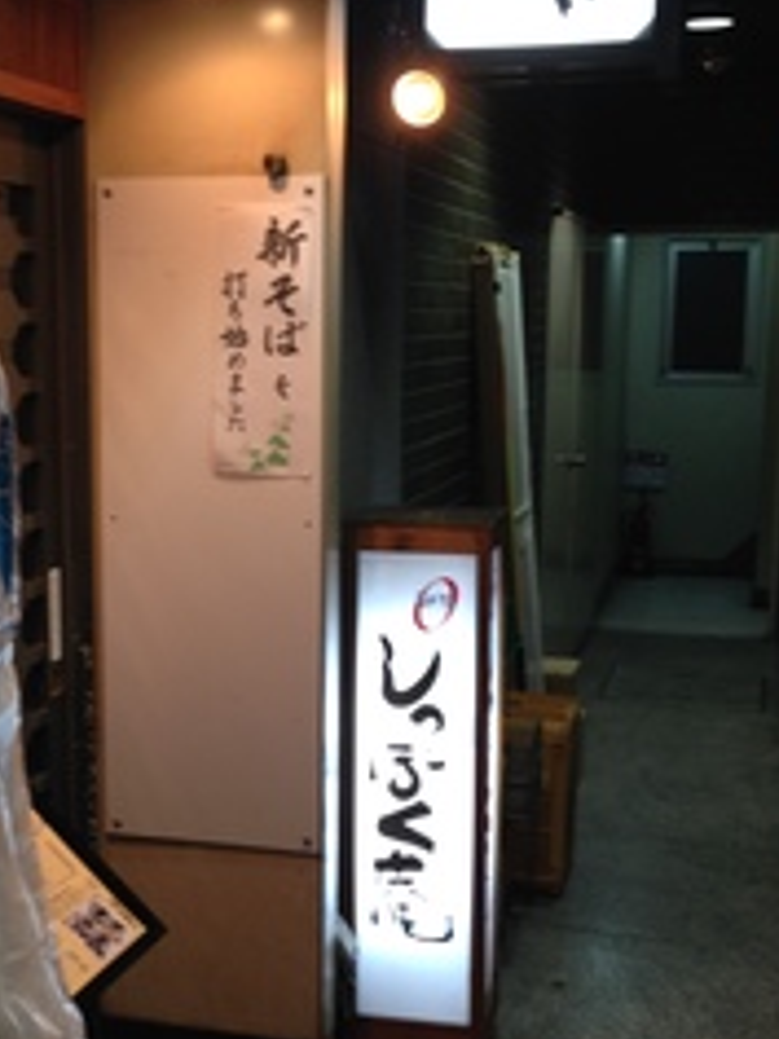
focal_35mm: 56
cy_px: 577
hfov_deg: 26.0
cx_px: 295
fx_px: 1680
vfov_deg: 34.3
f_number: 2.4
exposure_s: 1/20
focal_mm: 4.12
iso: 64
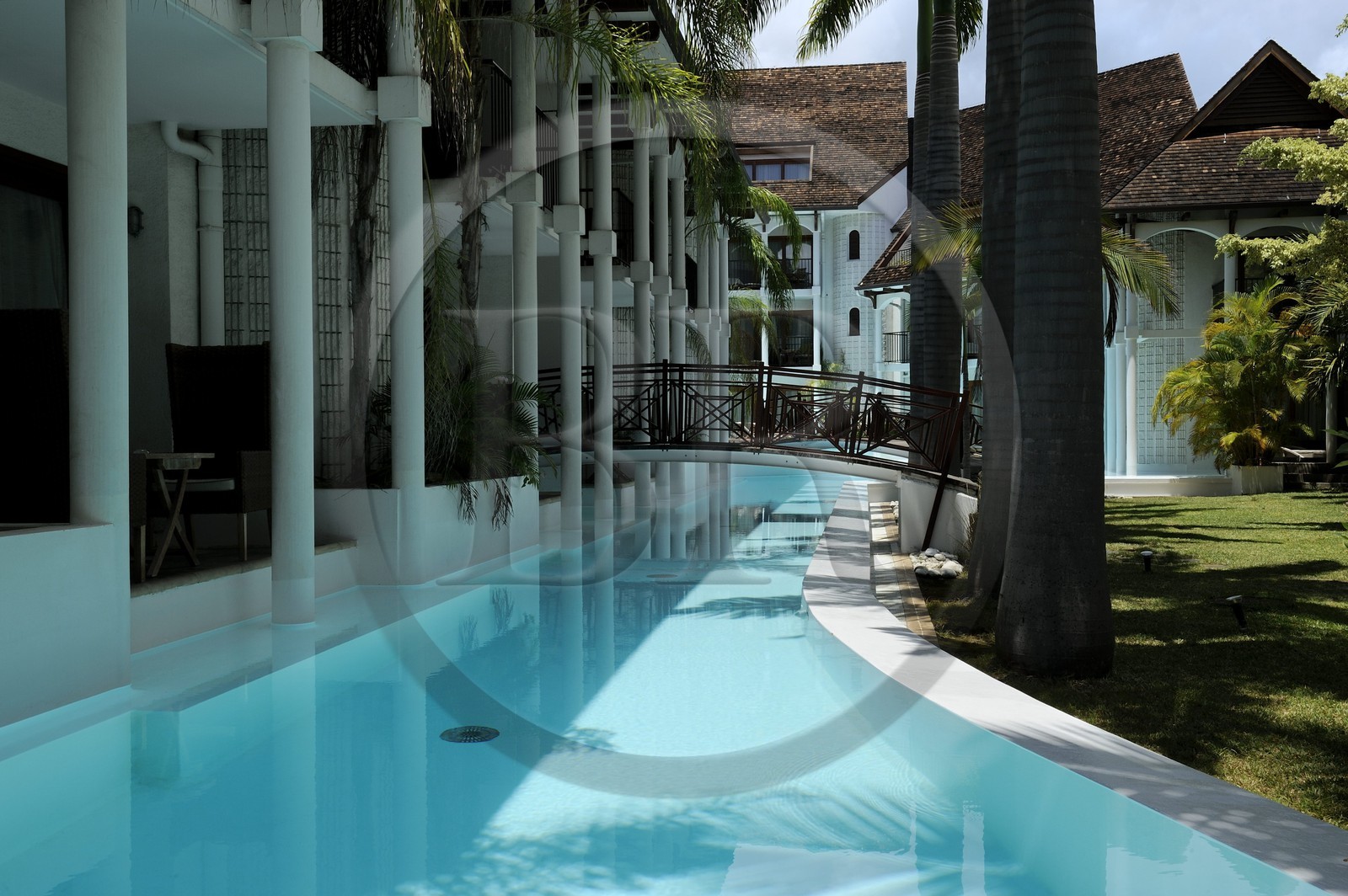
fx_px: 1309
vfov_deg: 37.8
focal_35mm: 35
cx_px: 674
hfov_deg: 54.5
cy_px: 448
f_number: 16
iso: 200
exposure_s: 1/160
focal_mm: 35
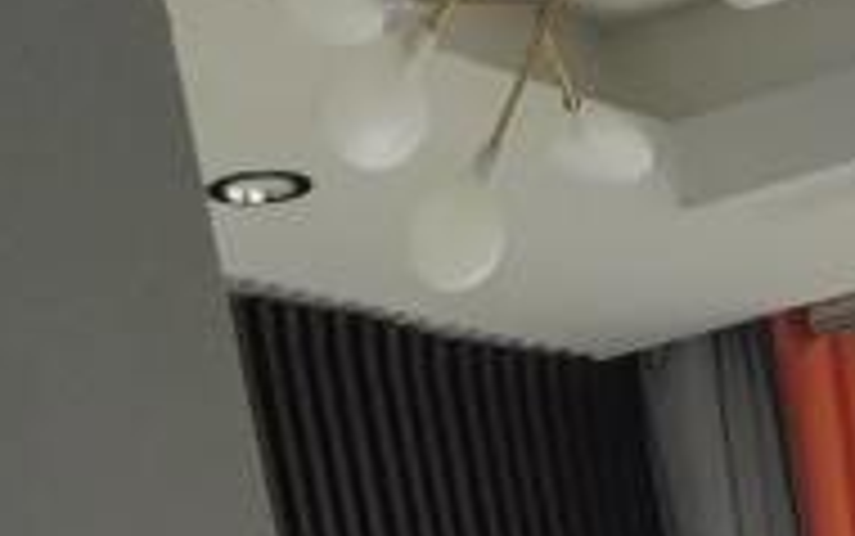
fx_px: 3194
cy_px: 2232
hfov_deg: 14.2
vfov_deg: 7.0
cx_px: 1318
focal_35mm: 137
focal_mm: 4.76
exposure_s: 1/369
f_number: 1.79
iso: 56
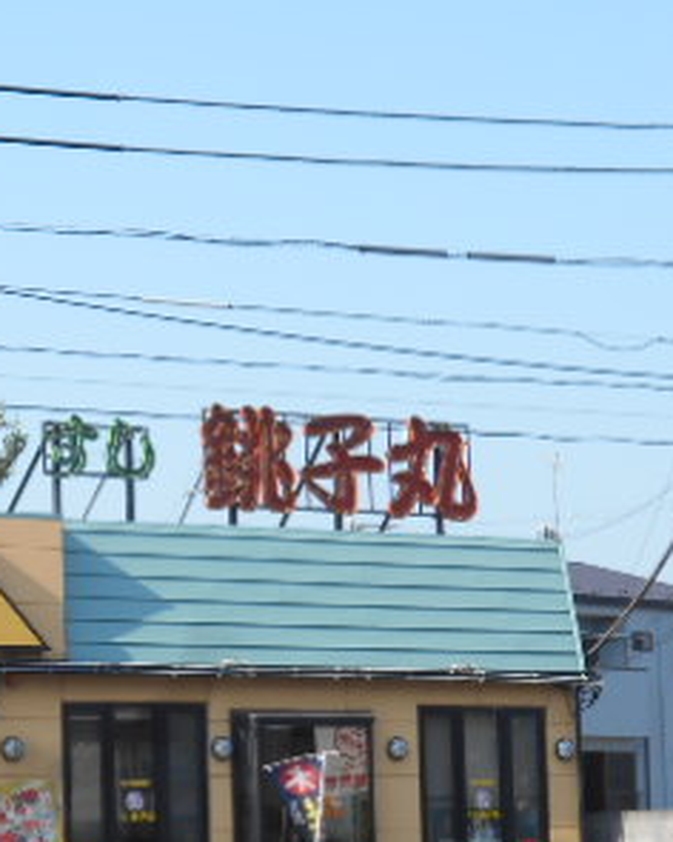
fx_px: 3062
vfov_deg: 15.6
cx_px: -86
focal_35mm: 123
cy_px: 651
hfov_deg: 12.3
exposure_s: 1/320
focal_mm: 10
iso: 80
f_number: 4.9
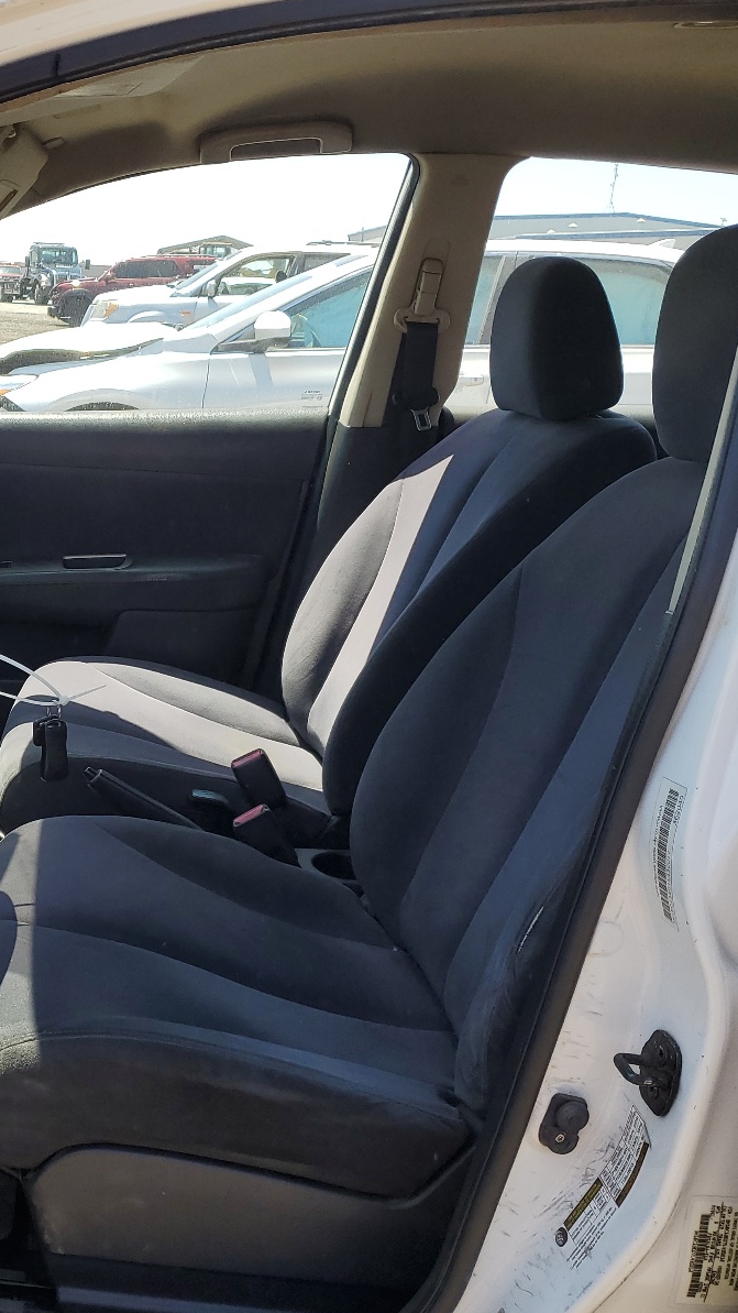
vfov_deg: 52.8
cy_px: 657
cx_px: 42
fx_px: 1322
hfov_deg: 29.6
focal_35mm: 38
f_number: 1.5
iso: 50
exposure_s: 1/1111
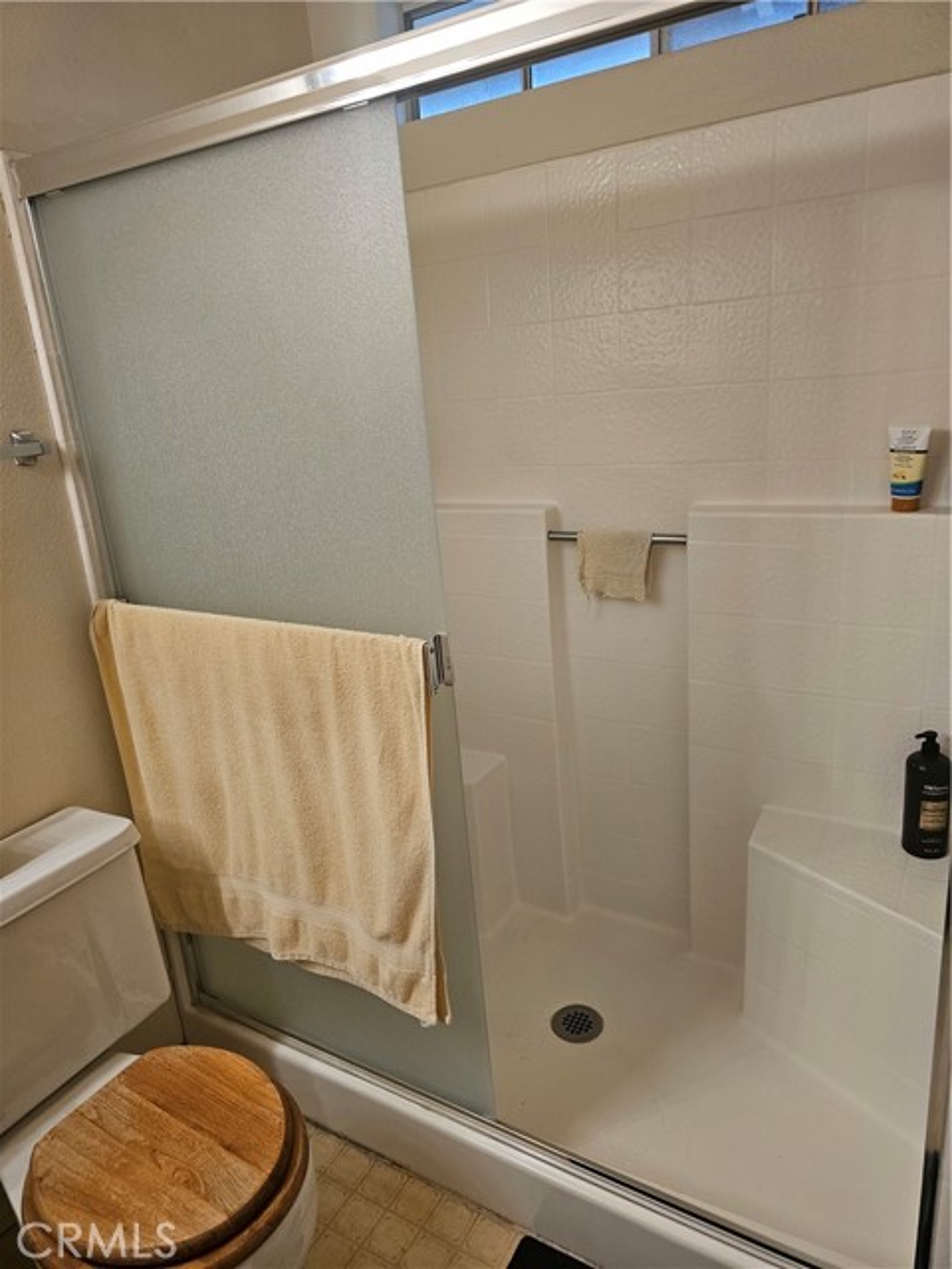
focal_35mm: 23
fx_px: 843
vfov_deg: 73.9
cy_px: 634
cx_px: 476
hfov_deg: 58.9
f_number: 1.7
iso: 125
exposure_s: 1/120
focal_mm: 6.3
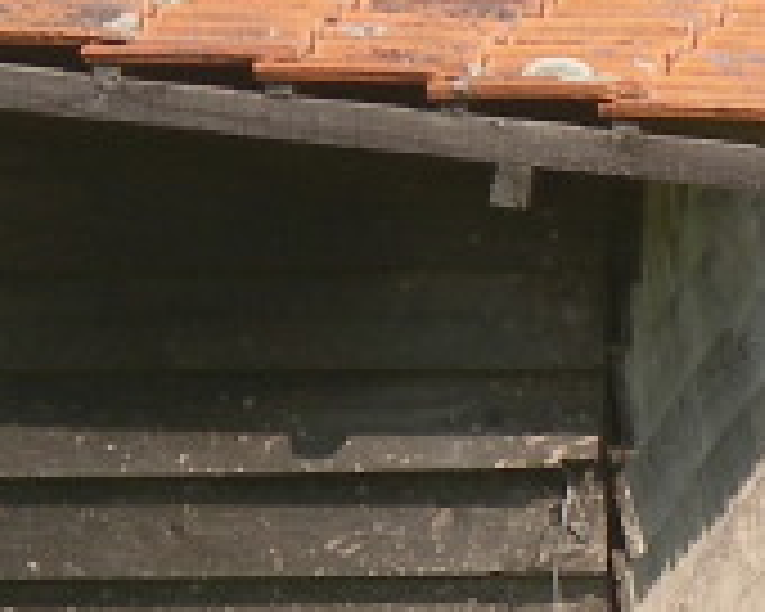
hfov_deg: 1.8
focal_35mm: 1095
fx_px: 24792
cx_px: 626
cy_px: 256
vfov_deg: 1.4
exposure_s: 1/160
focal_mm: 39
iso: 80
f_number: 6
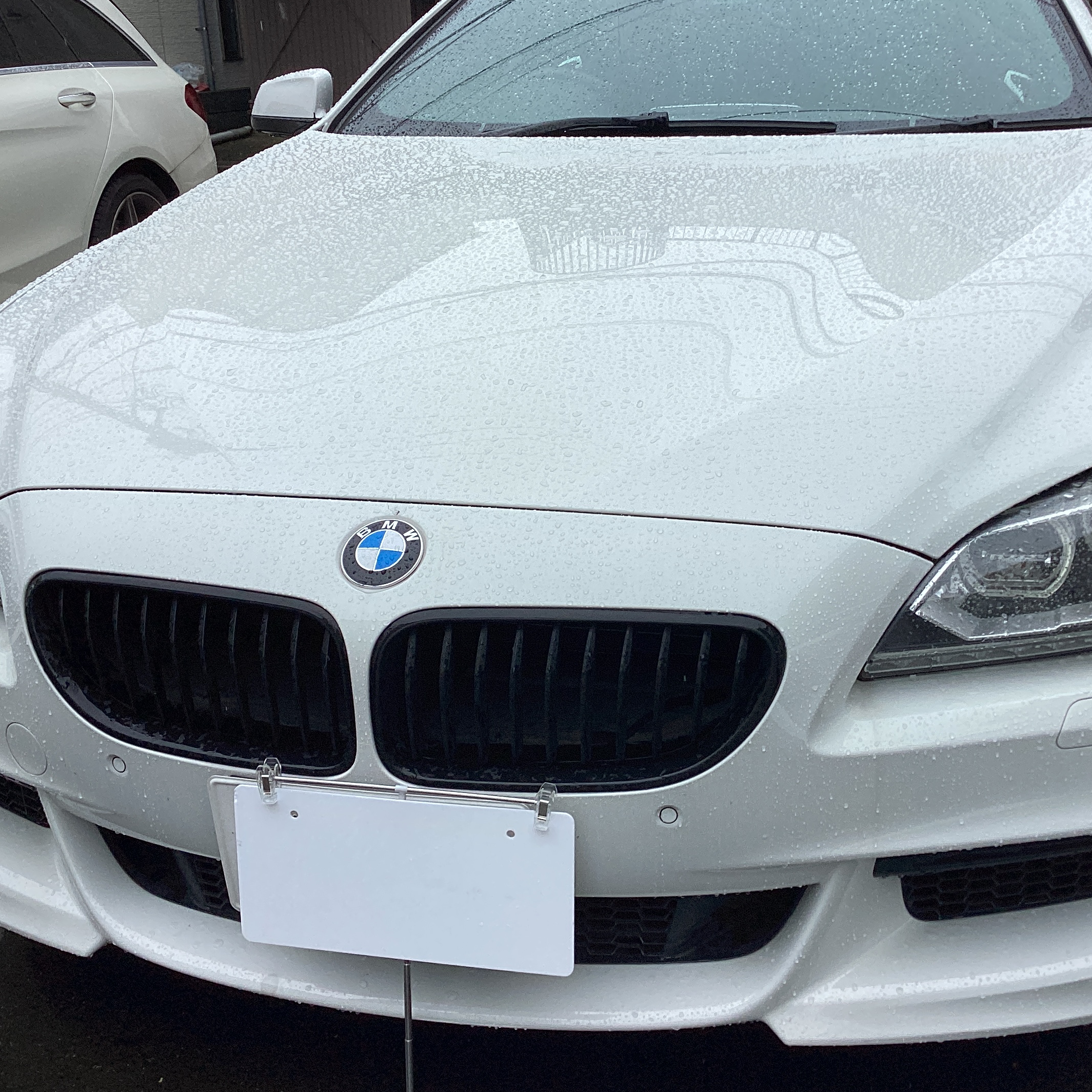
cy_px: 524
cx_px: 640
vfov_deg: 40.0
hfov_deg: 39.9
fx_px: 1499
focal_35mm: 42
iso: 25
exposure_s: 1/762
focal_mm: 3.3
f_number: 2.4
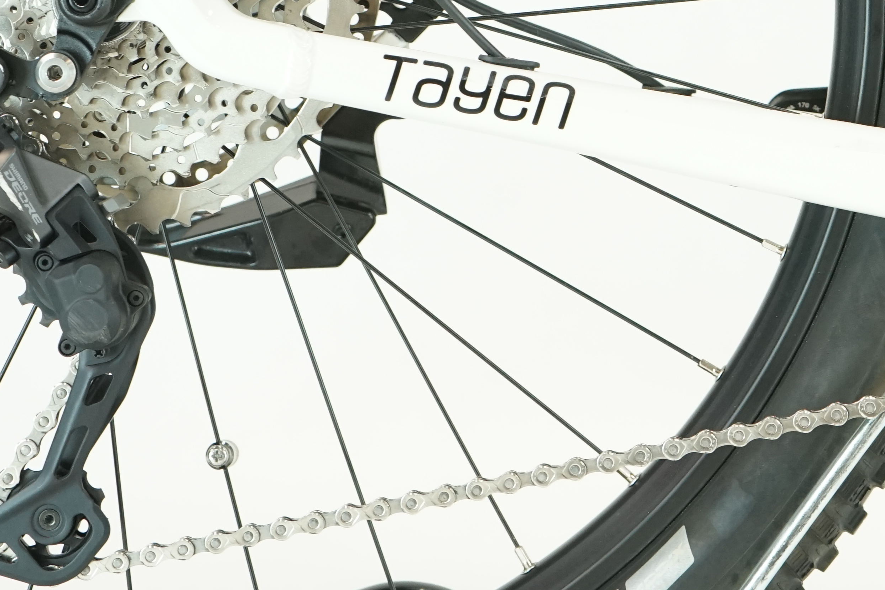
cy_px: -62
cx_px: 758
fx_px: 2434
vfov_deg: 13.5
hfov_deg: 20.3
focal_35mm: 99
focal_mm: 41
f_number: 5
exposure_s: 1/200
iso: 1600
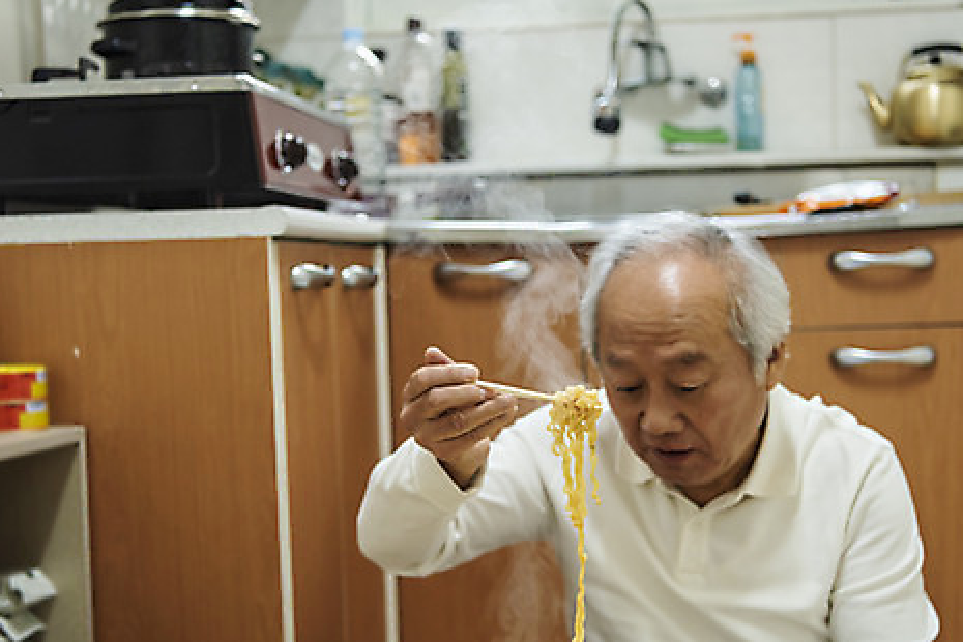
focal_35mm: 58
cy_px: 391
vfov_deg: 23.3
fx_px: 1551
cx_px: 496
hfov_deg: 34.5
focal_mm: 45
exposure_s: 1/125
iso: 640
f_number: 2.8
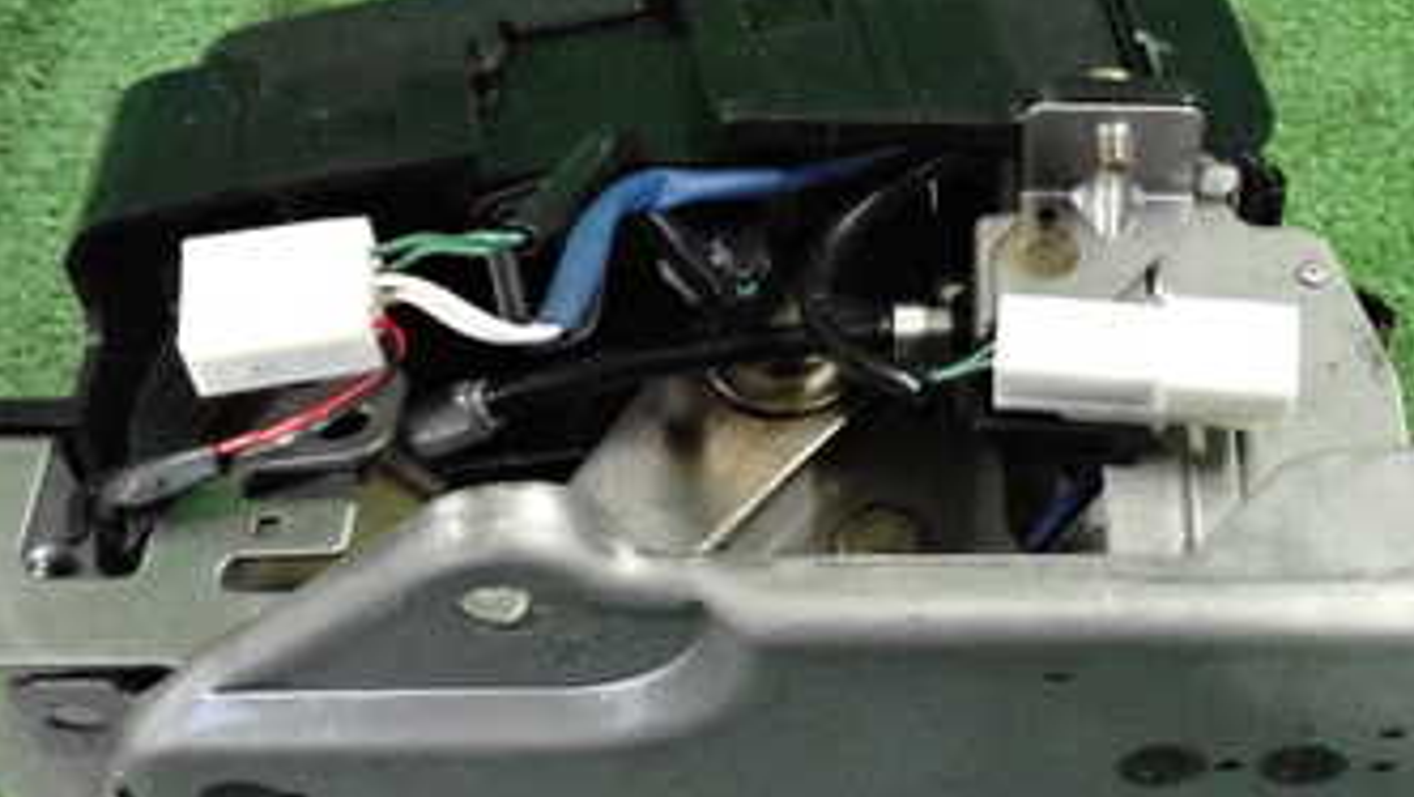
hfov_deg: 32.7
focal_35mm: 63
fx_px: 2363
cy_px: 162
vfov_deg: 19.0
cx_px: 1060
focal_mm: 5.79
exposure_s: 1/125
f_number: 2.4
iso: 3200
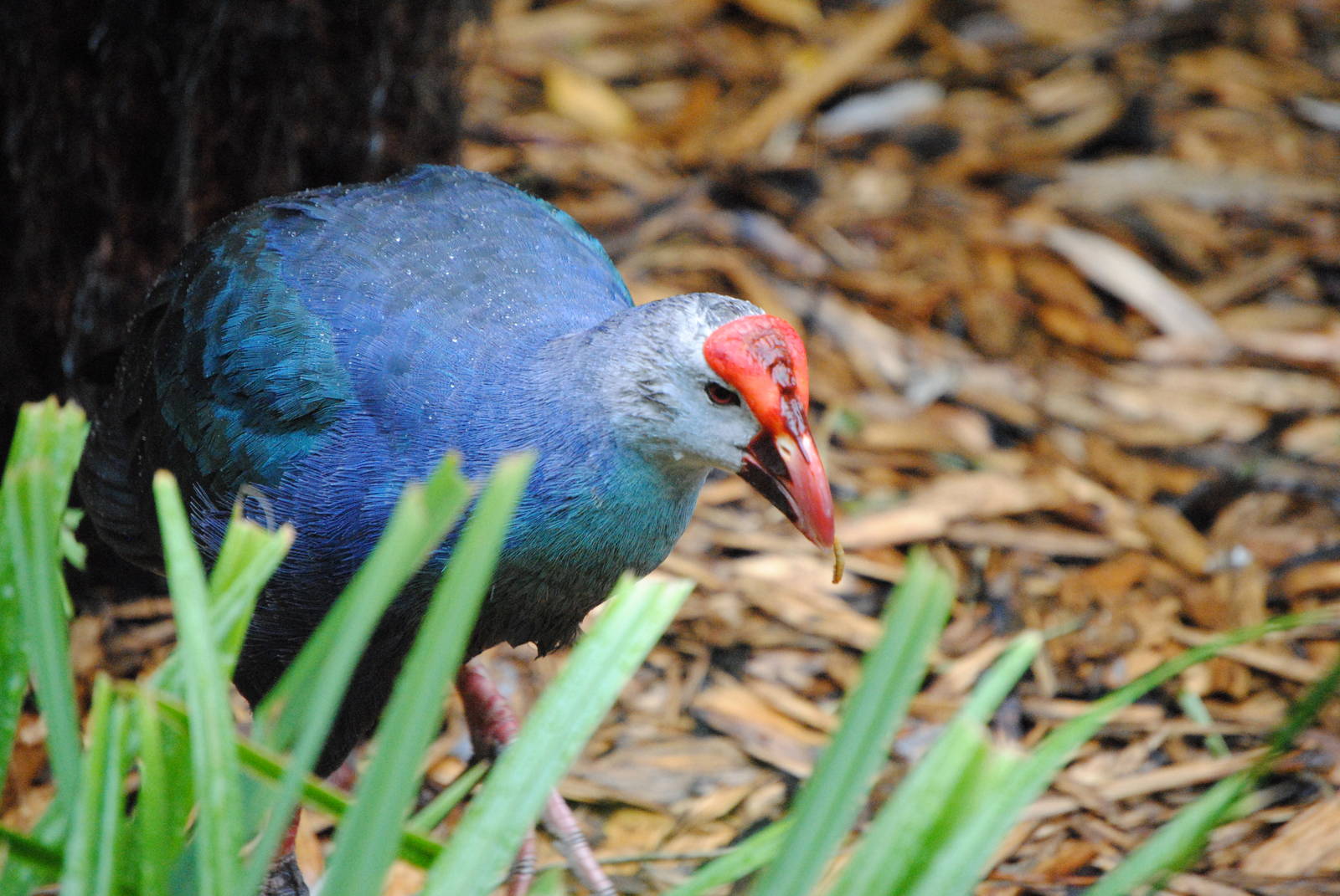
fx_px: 11180
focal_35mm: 300
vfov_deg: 4.6
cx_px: 670
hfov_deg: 6.9
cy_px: 448
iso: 1600
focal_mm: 200
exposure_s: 1/250
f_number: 5.6
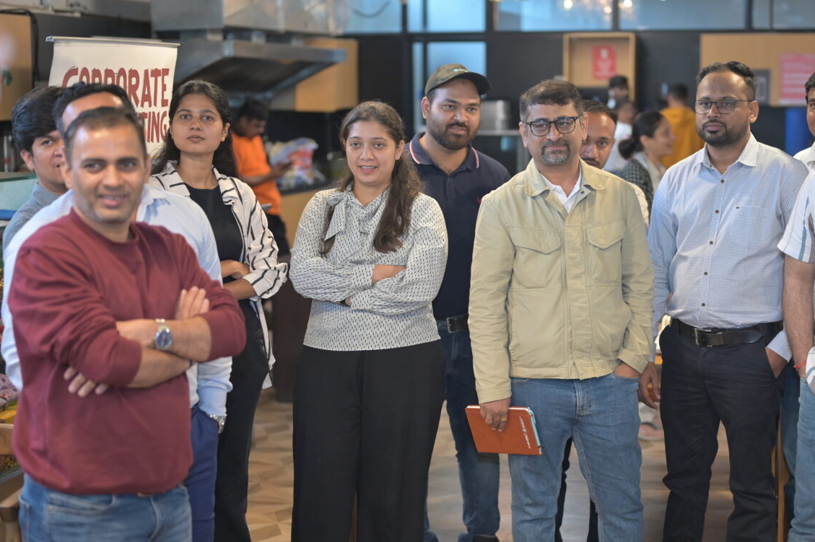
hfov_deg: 29.6
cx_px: 511
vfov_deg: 20.0
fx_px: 1538
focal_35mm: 68
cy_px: 294
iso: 640
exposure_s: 1/80
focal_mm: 50
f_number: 1.8
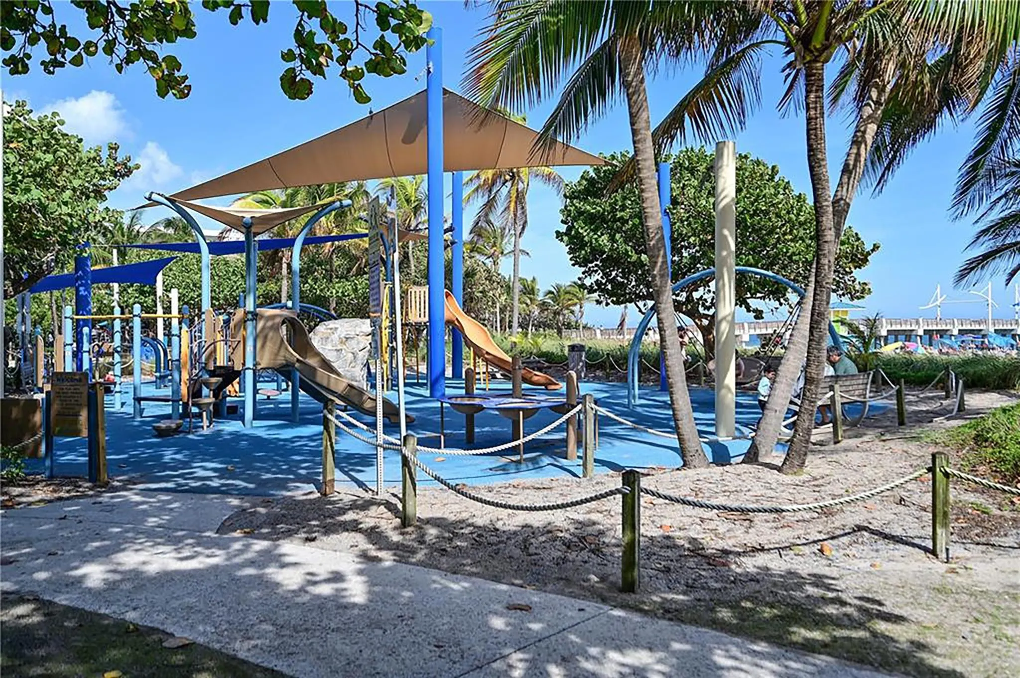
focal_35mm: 30
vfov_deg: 43.5
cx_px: 510
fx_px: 849
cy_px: 339
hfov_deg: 62.0
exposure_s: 1/1000
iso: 100
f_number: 4
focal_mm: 30
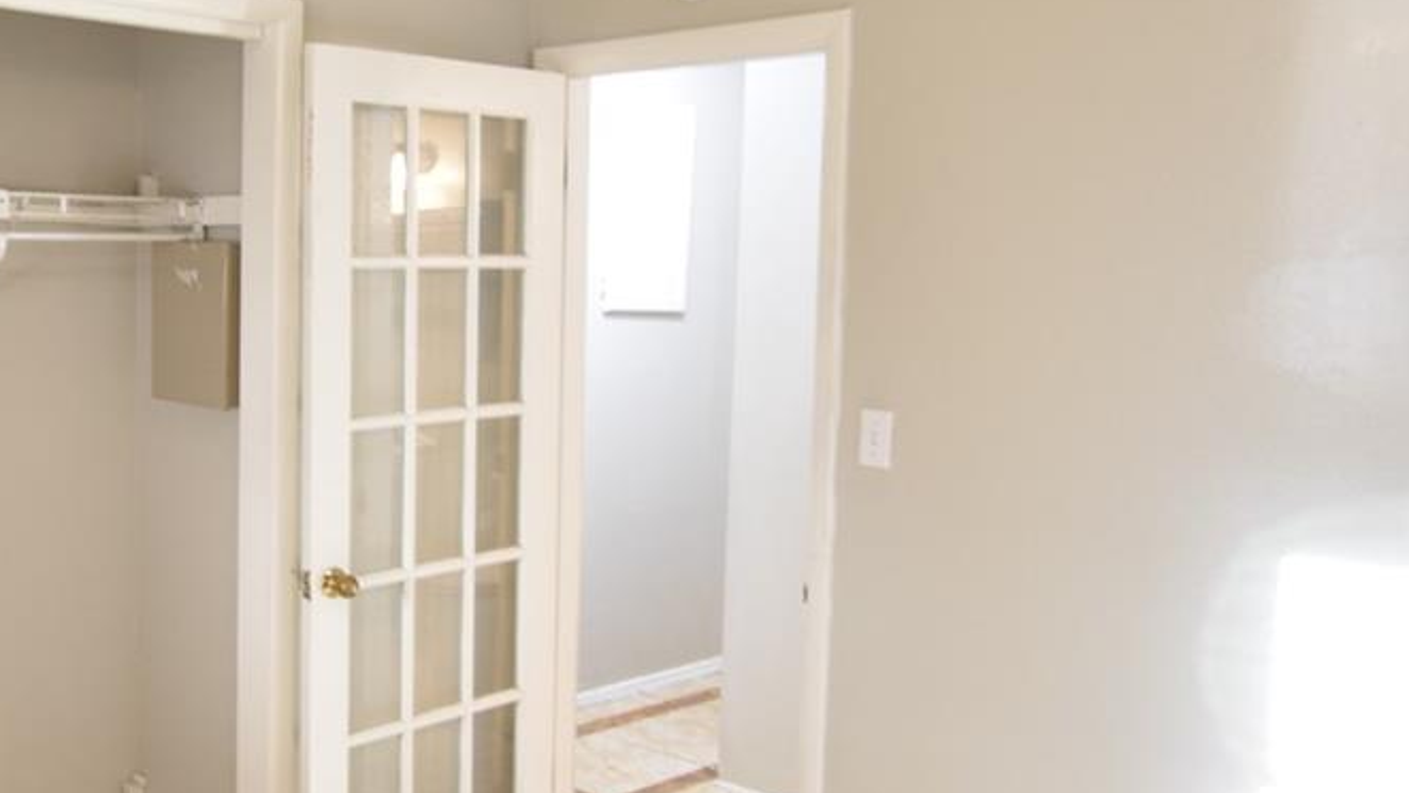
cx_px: 458
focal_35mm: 38
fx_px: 1420
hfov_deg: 51.7
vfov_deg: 31.2
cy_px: 371
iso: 800
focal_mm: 10
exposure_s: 1/30
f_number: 3.5
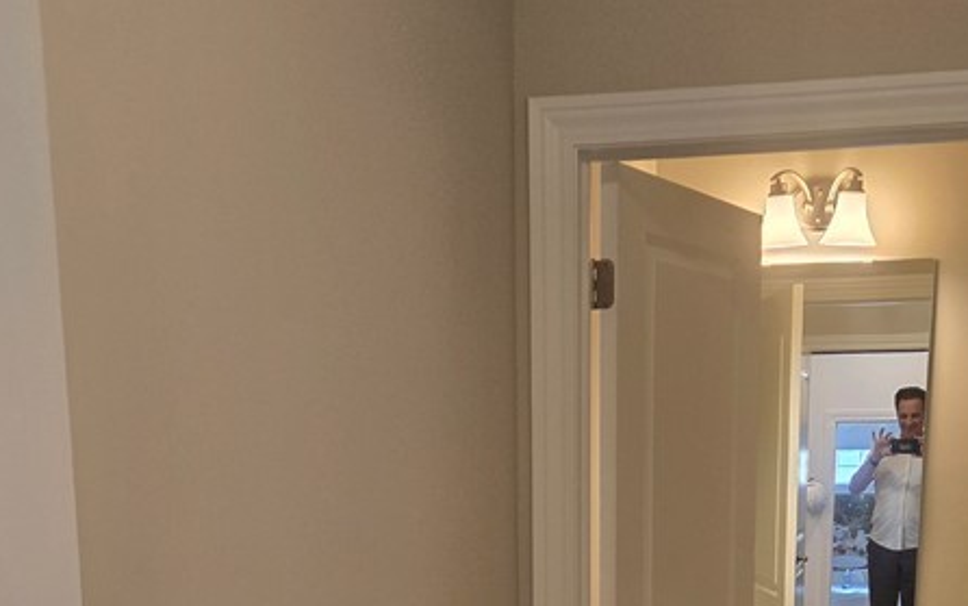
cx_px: 547
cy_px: 728
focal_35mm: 56
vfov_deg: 21.5
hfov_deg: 36.2
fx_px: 1478
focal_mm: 5.4
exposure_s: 1/120
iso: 160
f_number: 1.8
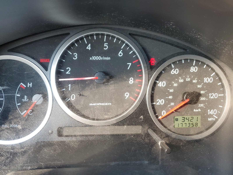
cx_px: 116
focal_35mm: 26
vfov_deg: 53.1
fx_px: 175
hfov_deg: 67.3
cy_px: 88
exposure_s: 1/135
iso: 50
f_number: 1.5
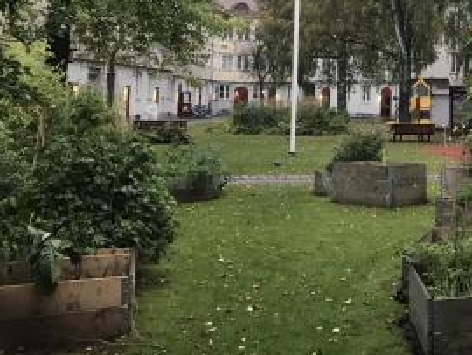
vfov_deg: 22.9
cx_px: 460
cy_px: 56
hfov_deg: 29.0
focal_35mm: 63
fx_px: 860
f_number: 1.8
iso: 40
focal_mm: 3.99
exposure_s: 1/25
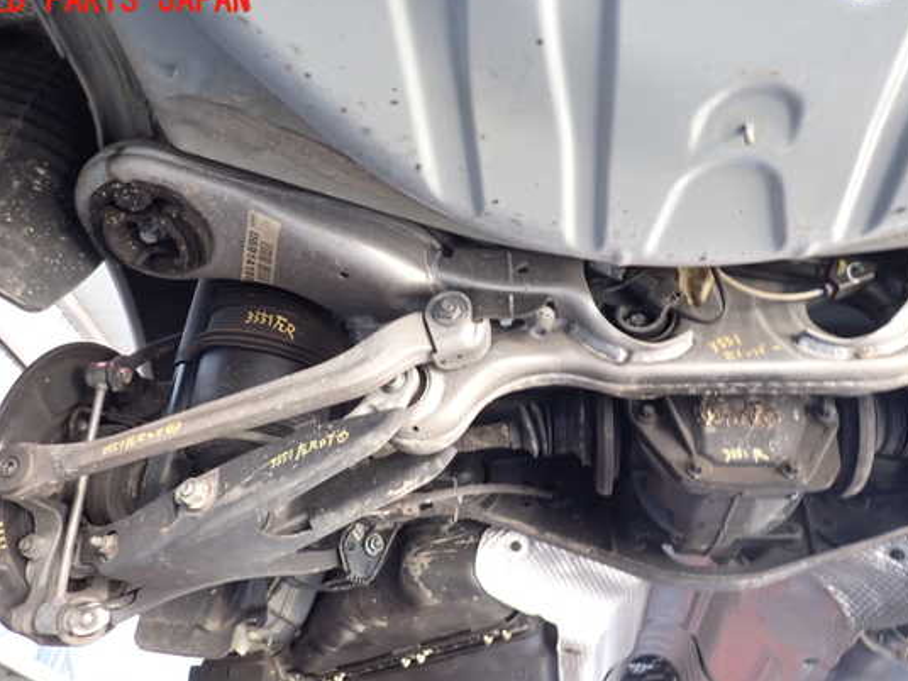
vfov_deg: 49.7
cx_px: 451
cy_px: 361
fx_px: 734
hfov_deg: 63.4
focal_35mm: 28
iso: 200
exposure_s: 1/30
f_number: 2
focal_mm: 4.5
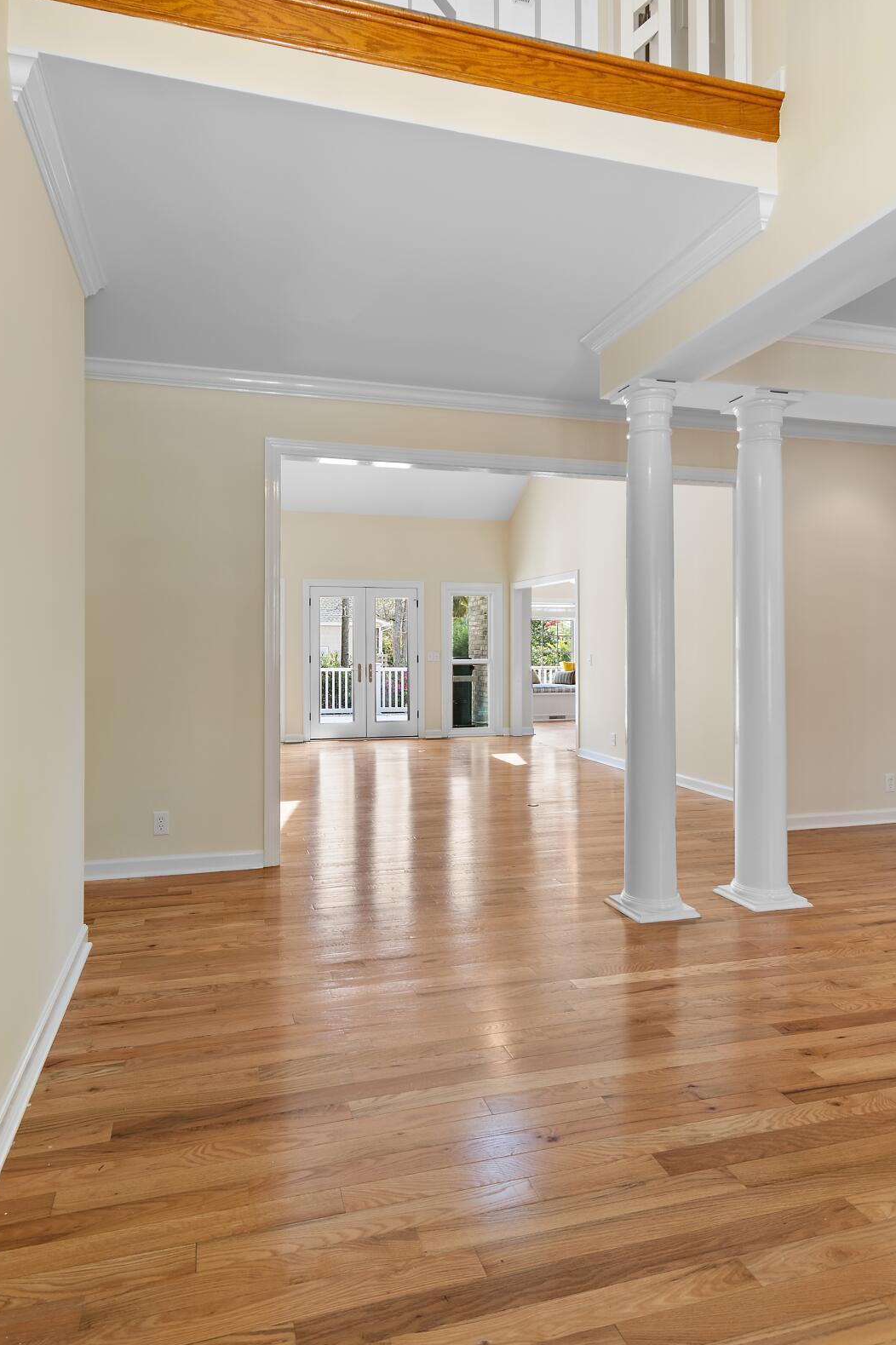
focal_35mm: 19
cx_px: 408
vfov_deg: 86.8
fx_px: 710
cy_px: 629
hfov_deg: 64.4
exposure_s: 1/5
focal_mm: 10
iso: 100
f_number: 4.5
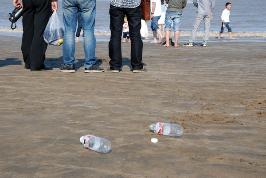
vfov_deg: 17.6
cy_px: 89
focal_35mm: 78
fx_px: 577
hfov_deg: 26.0
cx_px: 133
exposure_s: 1/640
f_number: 13
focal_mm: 52
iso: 800
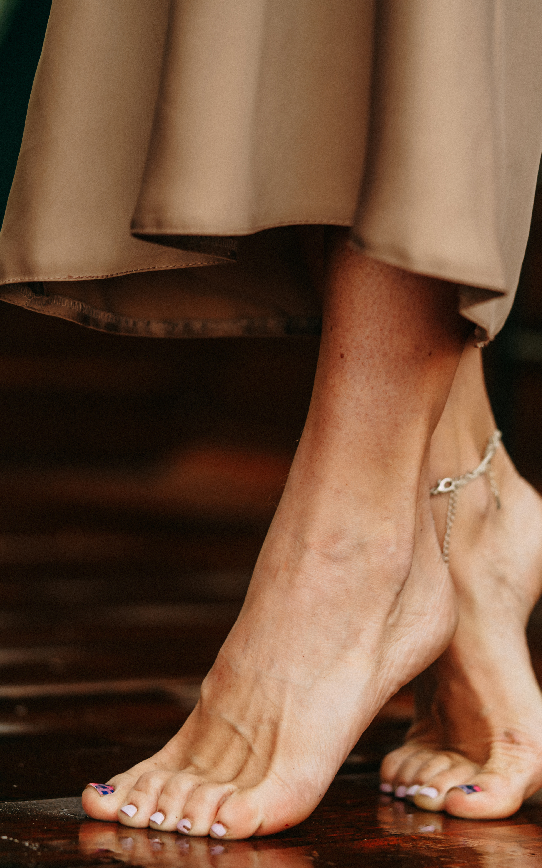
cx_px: 338
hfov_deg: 9.5
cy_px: 434
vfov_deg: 15.1
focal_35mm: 138
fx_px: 3261
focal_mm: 90
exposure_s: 1/500
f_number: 2.8
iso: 640
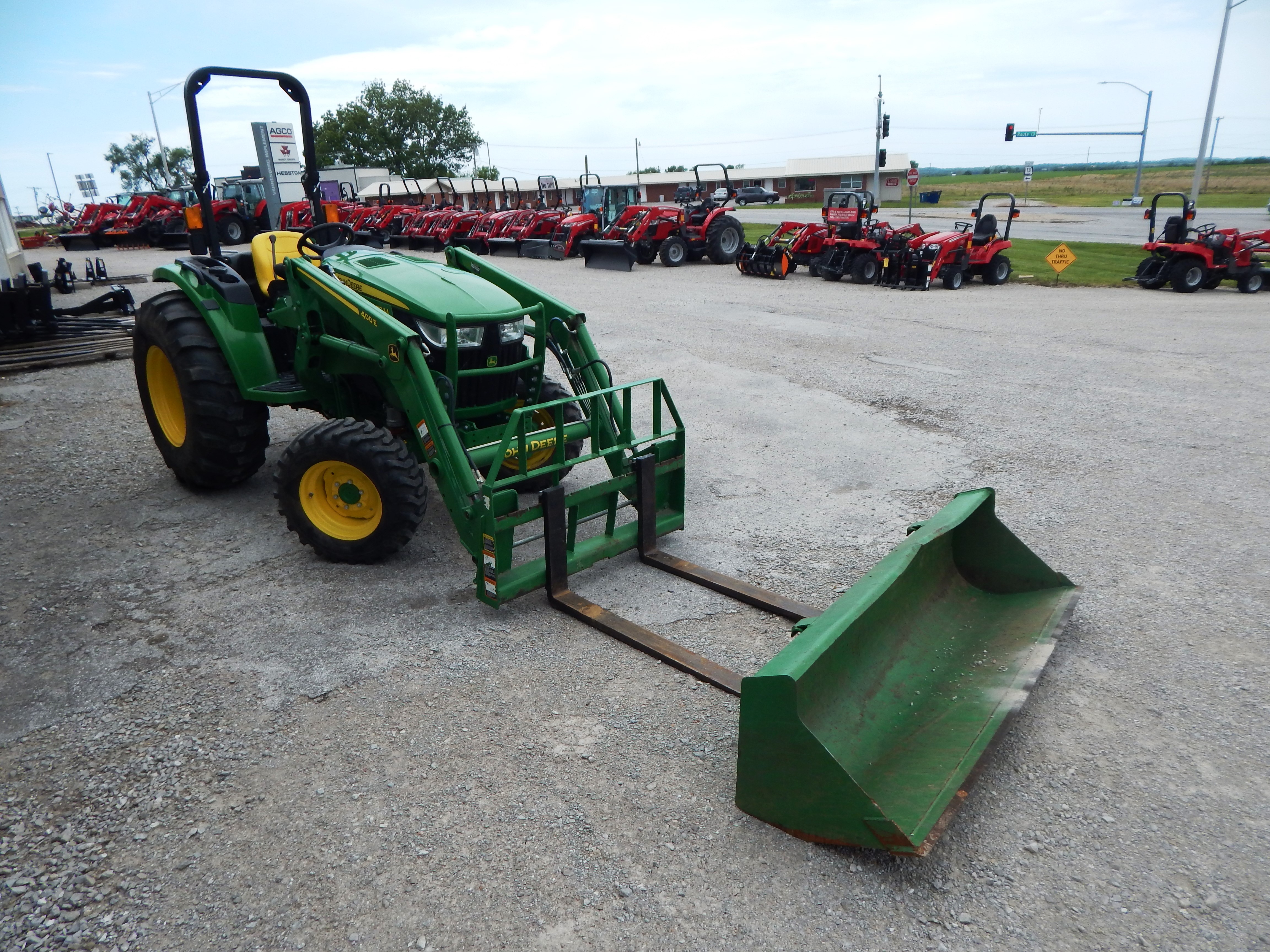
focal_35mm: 22
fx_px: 807
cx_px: 635
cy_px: 476
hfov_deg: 76.4
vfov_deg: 61.1
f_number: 6
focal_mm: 4
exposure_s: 1/400
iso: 125
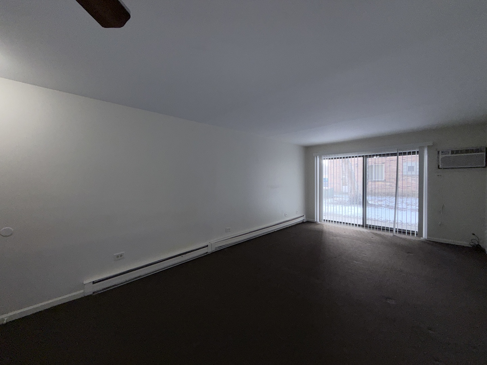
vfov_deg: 85.7
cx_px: 244
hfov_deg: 102.1
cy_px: 182
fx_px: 197
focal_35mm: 14
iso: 32
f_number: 2.2
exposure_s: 1/60
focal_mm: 2.22
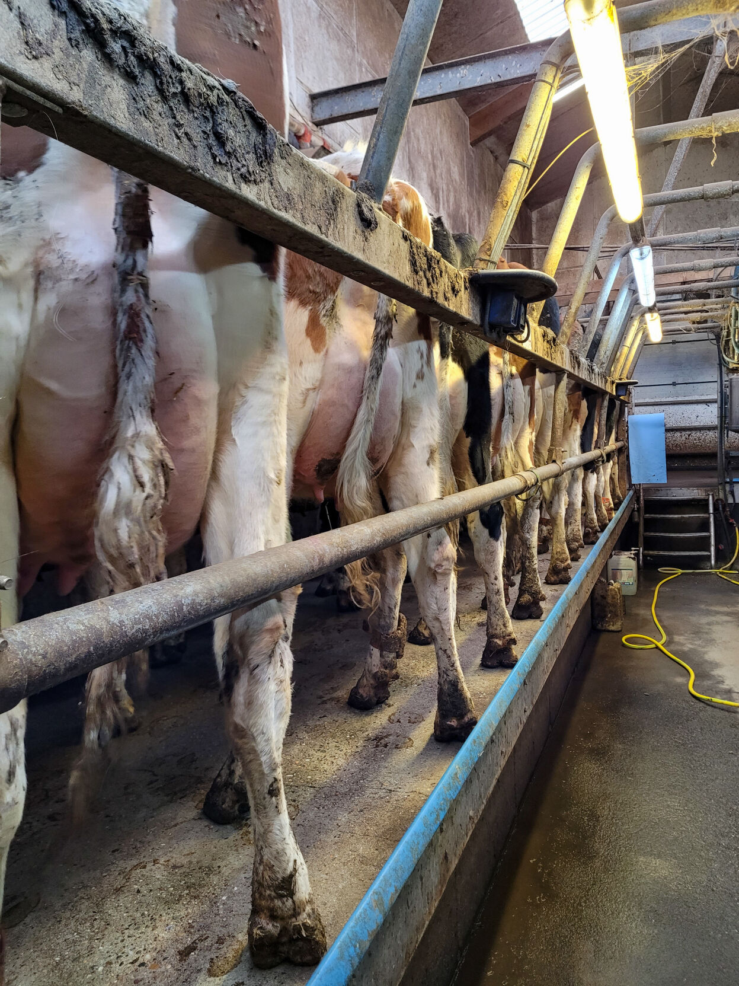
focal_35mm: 26
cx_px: 370
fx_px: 740
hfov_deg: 53.1
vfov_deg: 67.3
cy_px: 493
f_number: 1.8
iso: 500
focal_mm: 5.4
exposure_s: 1/50
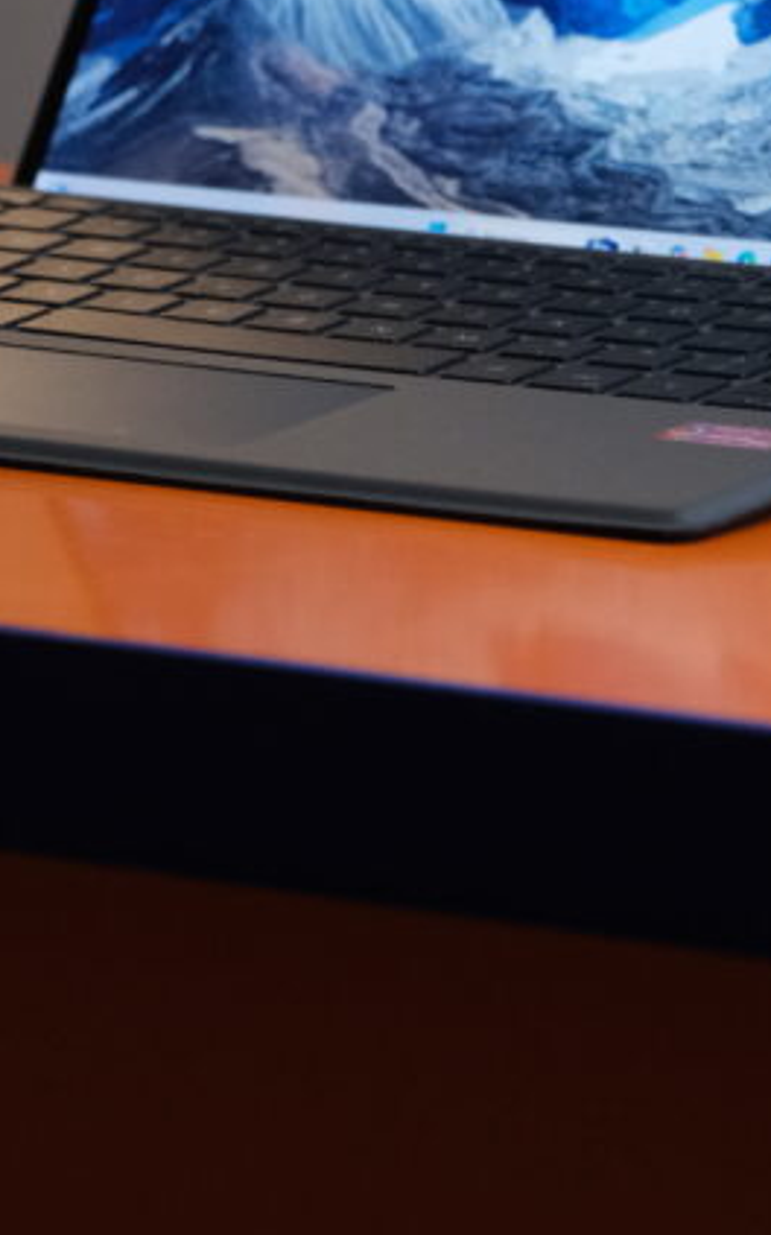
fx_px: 9962
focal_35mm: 296
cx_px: 551
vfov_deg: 7.1
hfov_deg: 4.4
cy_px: -70
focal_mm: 80
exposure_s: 1/250
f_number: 4
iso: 2000
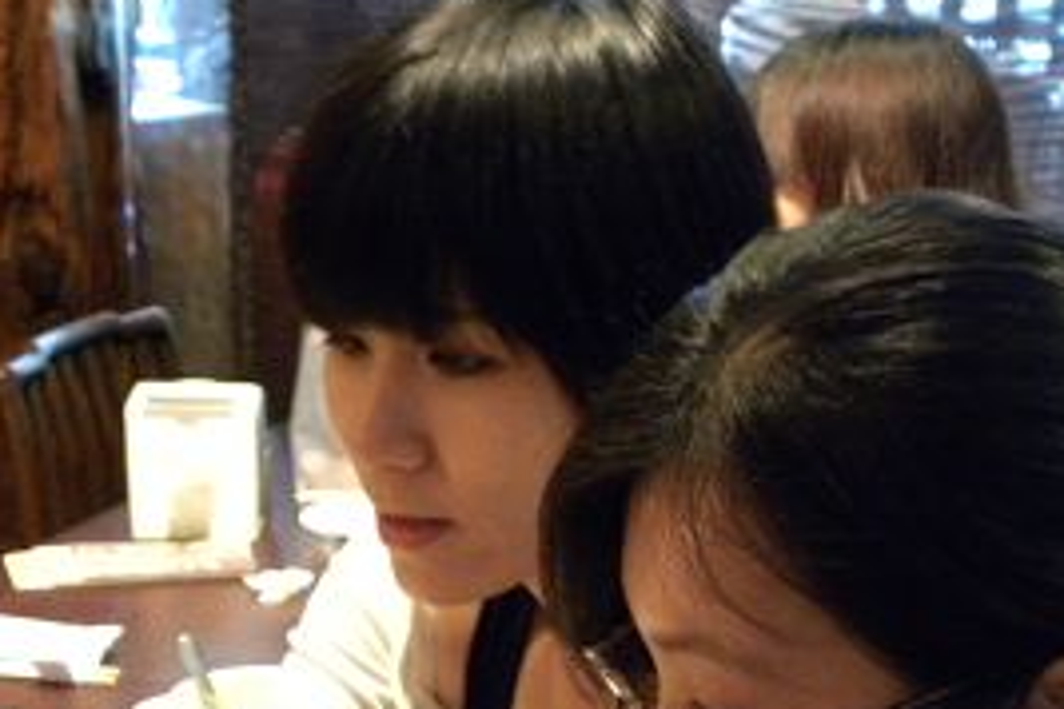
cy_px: 591
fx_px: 2364
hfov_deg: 25.2
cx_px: 733
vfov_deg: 16.9
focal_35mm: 80
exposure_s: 1/9.6
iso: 413
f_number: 3.2
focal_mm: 7.3
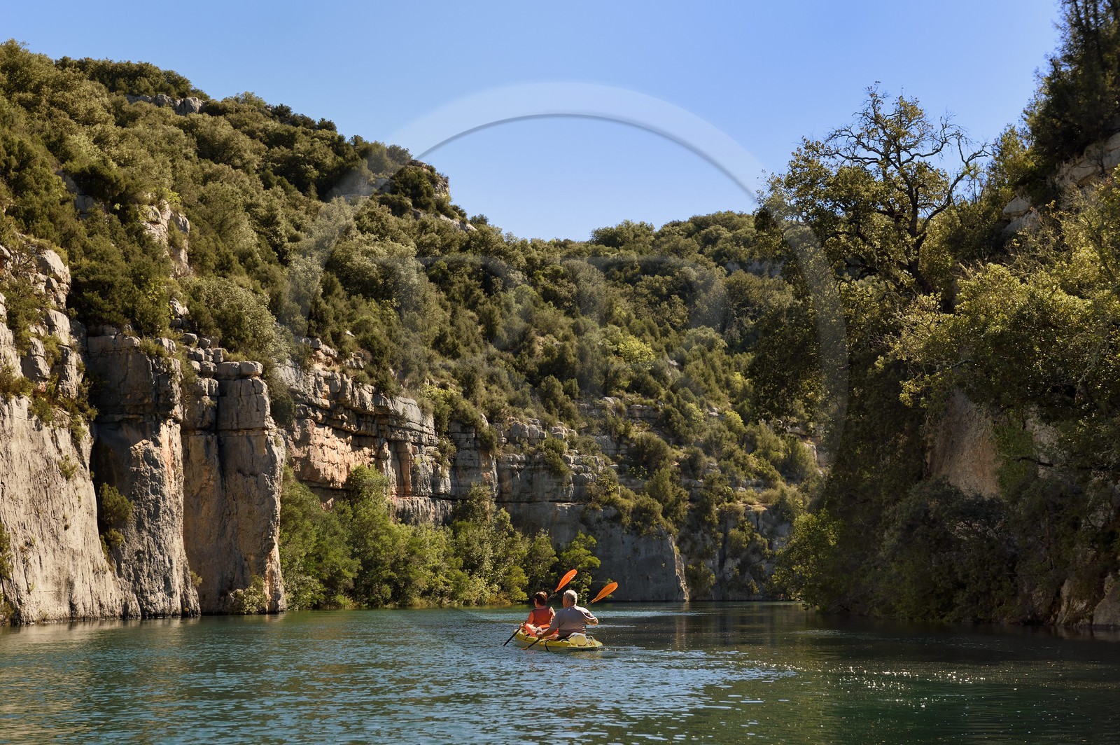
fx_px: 1803
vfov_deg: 23.3
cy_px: 372
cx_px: 560
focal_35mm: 58
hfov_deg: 34.5
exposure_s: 1/320
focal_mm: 58
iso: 200
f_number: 7.1
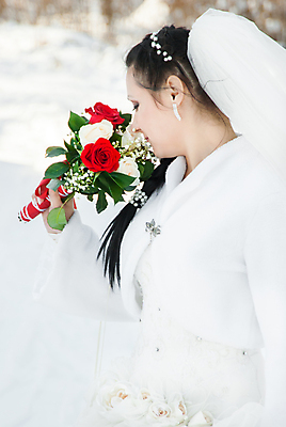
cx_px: 143
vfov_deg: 11.4
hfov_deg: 7.7
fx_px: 2137
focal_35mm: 180
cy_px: 214
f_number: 5.6
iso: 140
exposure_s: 1/500
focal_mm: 120
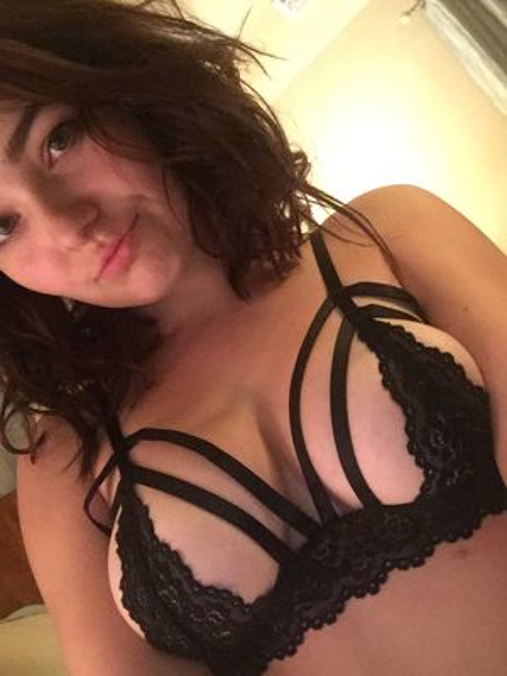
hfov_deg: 45.4
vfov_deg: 58.4
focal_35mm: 31
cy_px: 338
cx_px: 254
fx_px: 605
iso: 1000
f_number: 2.2
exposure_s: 1/15
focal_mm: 2.65
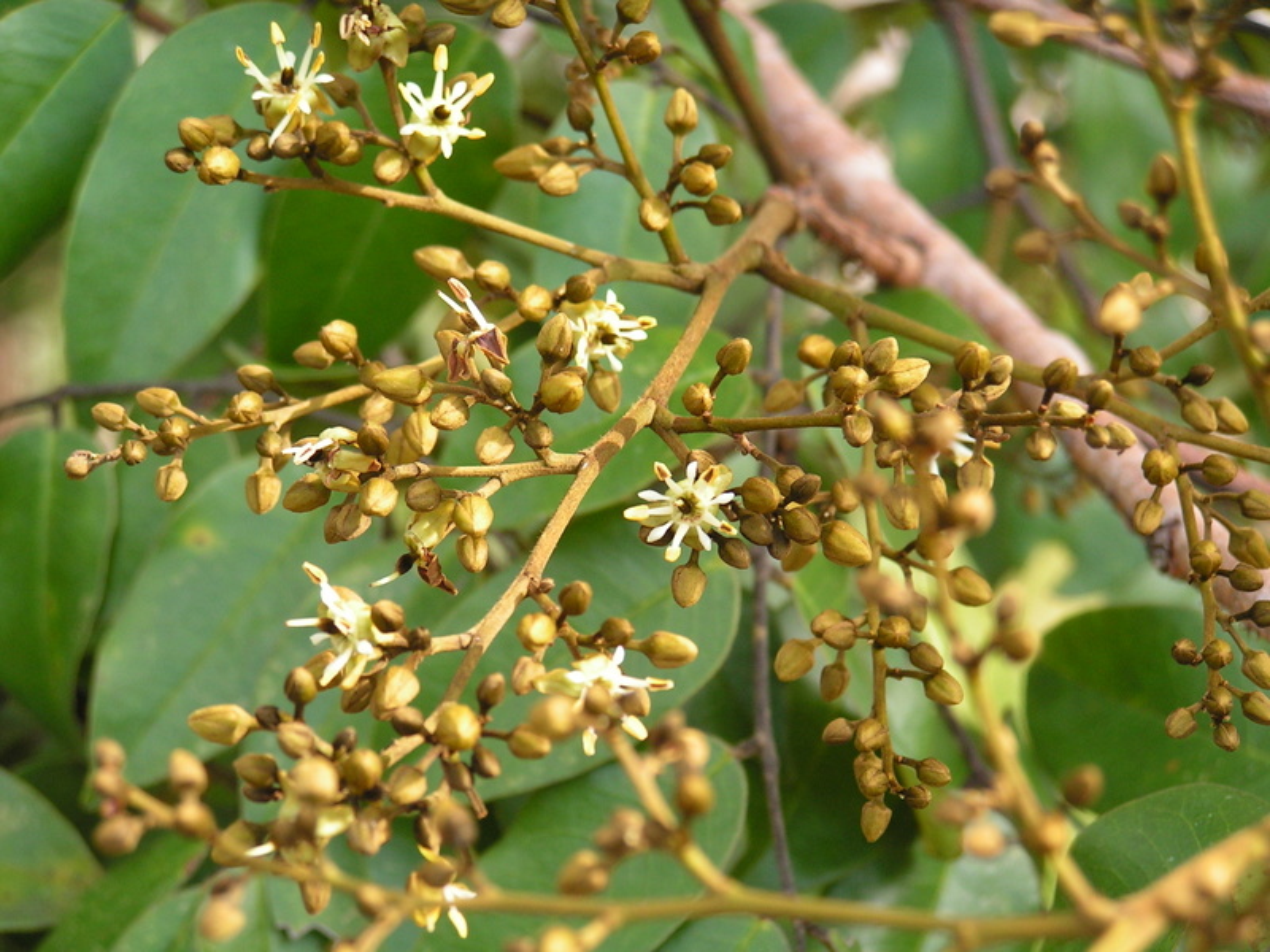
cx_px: 635
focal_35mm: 149
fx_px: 5467
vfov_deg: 10.0
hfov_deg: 13.3
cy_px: 476
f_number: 3.2
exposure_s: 1/160
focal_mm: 24.8
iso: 80
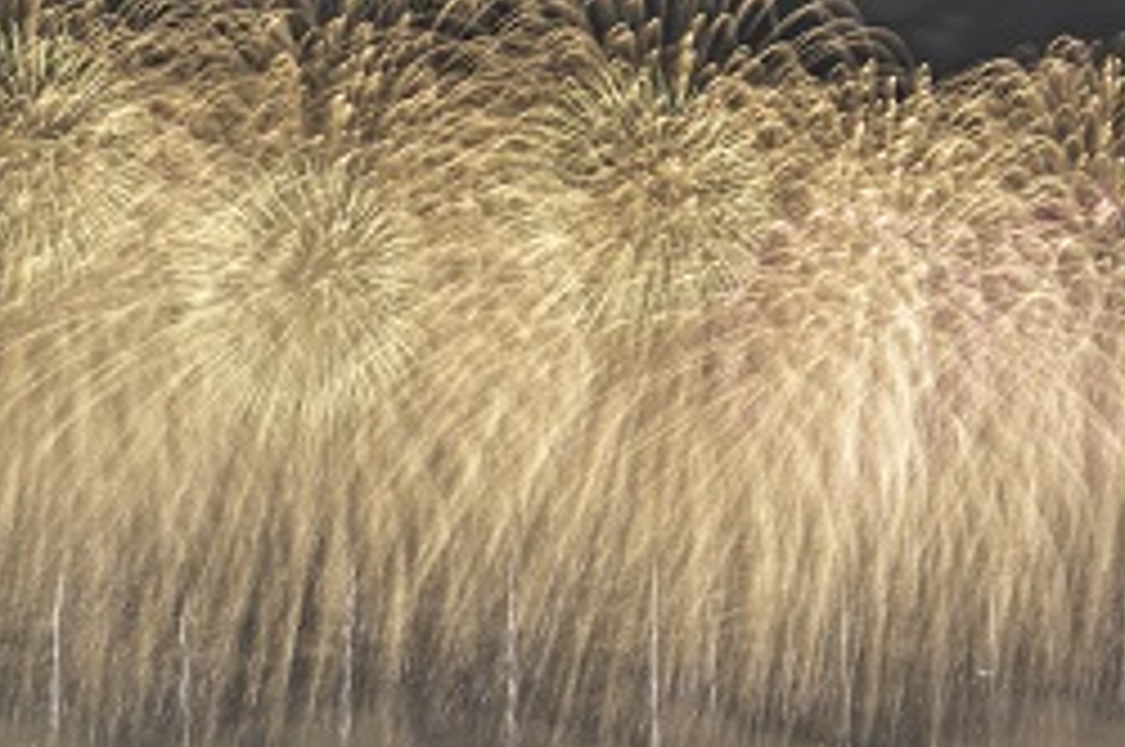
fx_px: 16010
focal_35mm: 513
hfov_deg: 4.0
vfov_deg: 2.7
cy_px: 439
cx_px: 1030
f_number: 11
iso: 64
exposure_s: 5.5
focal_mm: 200
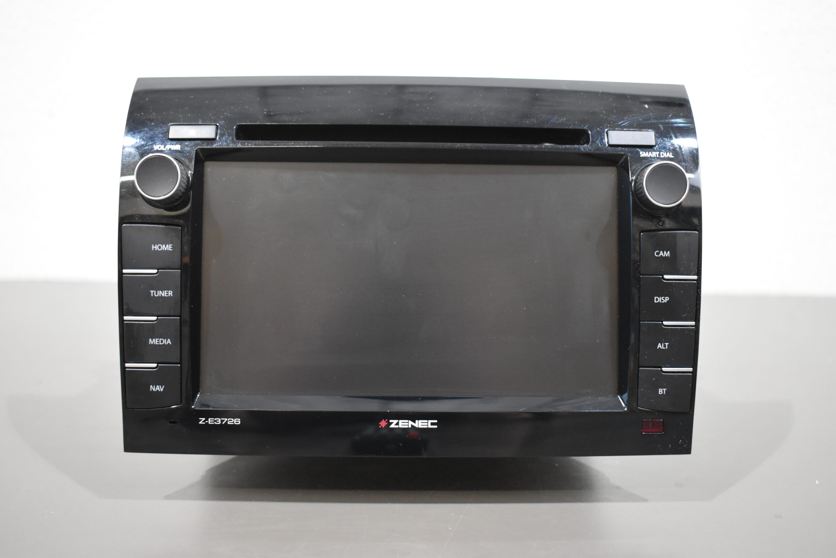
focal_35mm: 40
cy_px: 279
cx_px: 418
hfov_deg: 47.9
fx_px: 940
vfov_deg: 33.0
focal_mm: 27
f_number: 4
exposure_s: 1/125
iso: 2500
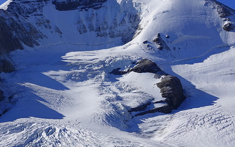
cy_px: 91
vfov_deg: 13.1
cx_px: 101
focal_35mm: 100
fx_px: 641
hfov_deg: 20.8
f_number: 5.6
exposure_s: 1/1000
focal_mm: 23.09
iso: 100
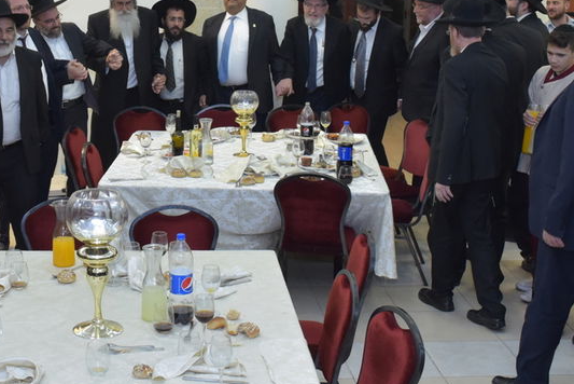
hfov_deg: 31.6
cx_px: 191
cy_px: 177
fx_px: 1005
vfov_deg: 21.6
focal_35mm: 63
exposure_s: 1/200
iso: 2500
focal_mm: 24
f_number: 5.6
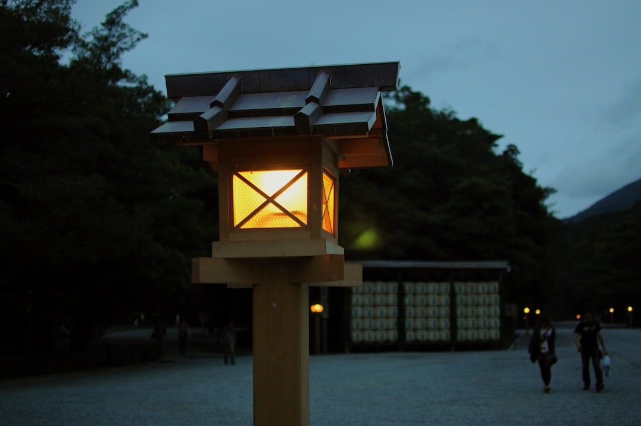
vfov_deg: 25.7
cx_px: 320
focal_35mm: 52
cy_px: 213
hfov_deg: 37.9
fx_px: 934
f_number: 1.8
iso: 800
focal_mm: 35
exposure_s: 1/250
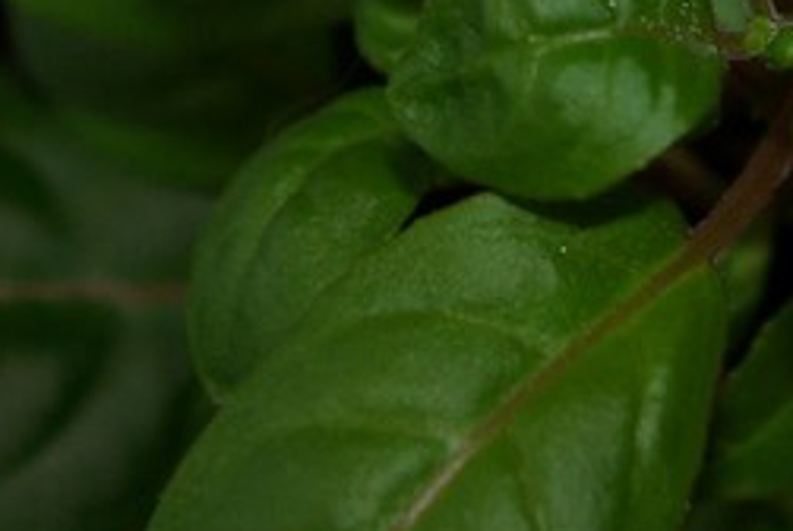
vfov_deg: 6.3
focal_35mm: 215
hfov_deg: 9.5
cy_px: -370
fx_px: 4748
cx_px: 733
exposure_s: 1/125
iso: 200
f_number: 4
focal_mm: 31
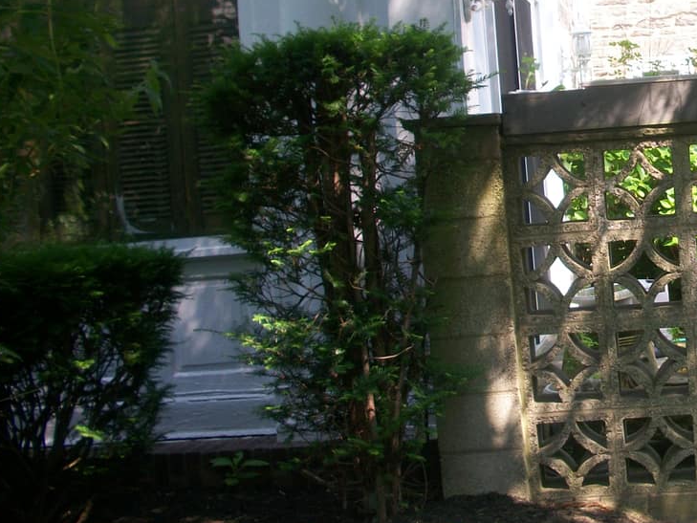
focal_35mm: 64
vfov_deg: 22.8
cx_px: 624
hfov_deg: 29.1
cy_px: 153
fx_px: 1289
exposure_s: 1/200
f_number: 3.1
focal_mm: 6.3
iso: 80
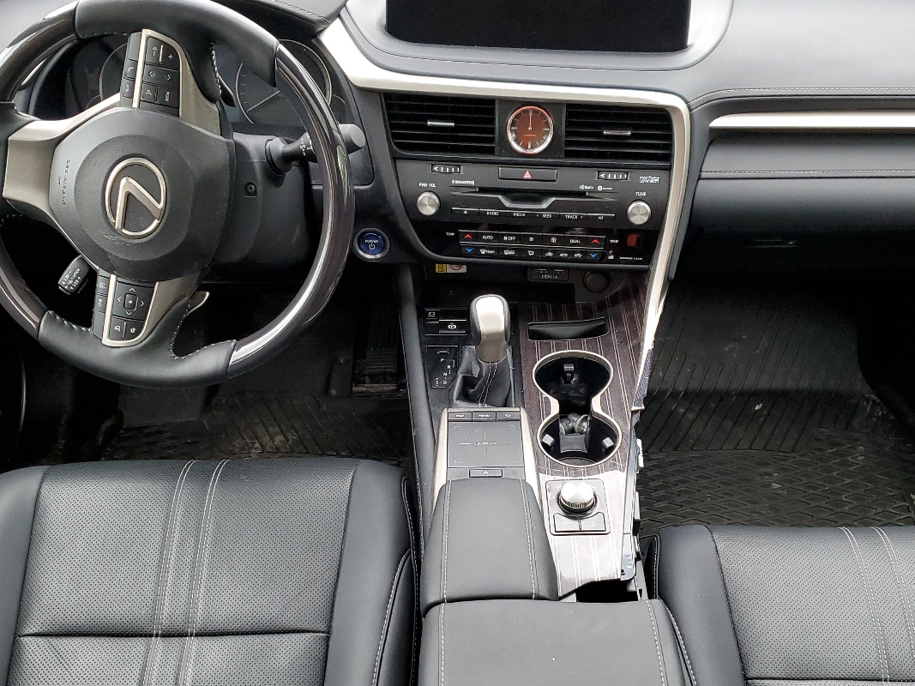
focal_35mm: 39
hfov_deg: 47.9
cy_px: 369
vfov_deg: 36.8
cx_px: 477
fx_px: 1031
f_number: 1.5
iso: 101
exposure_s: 1/60.2
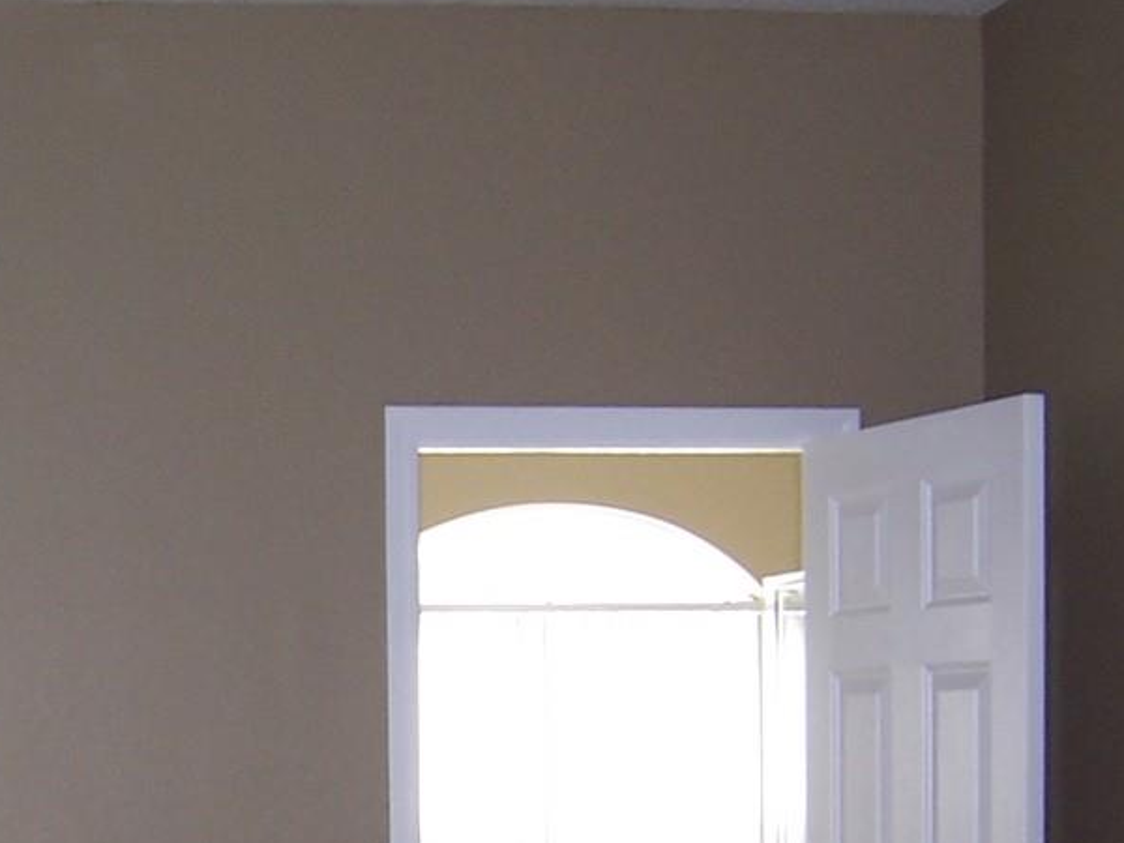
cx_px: 4
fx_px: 2857
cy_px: 944
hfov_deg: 21.5
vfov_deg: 16.3
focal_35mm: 88
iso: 80
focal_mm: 5.5
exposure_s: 1/60
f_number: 2.8
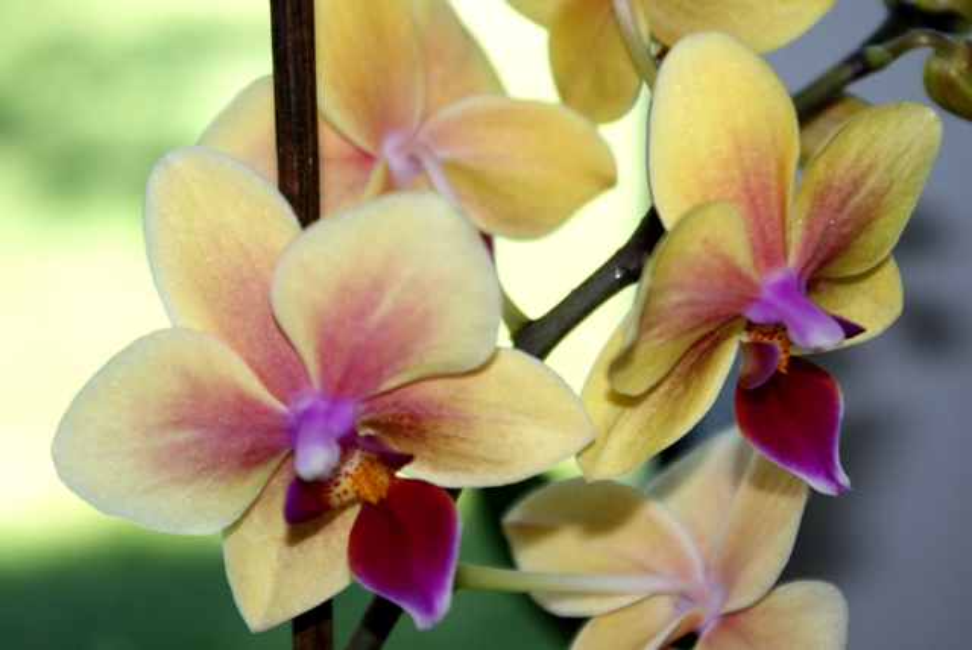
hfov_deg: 19.4
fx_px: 2838
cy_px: 325
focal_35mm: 105
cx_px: 486
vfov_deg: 13.1
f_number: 6.3
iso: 400
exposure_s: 1/160
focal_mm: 70
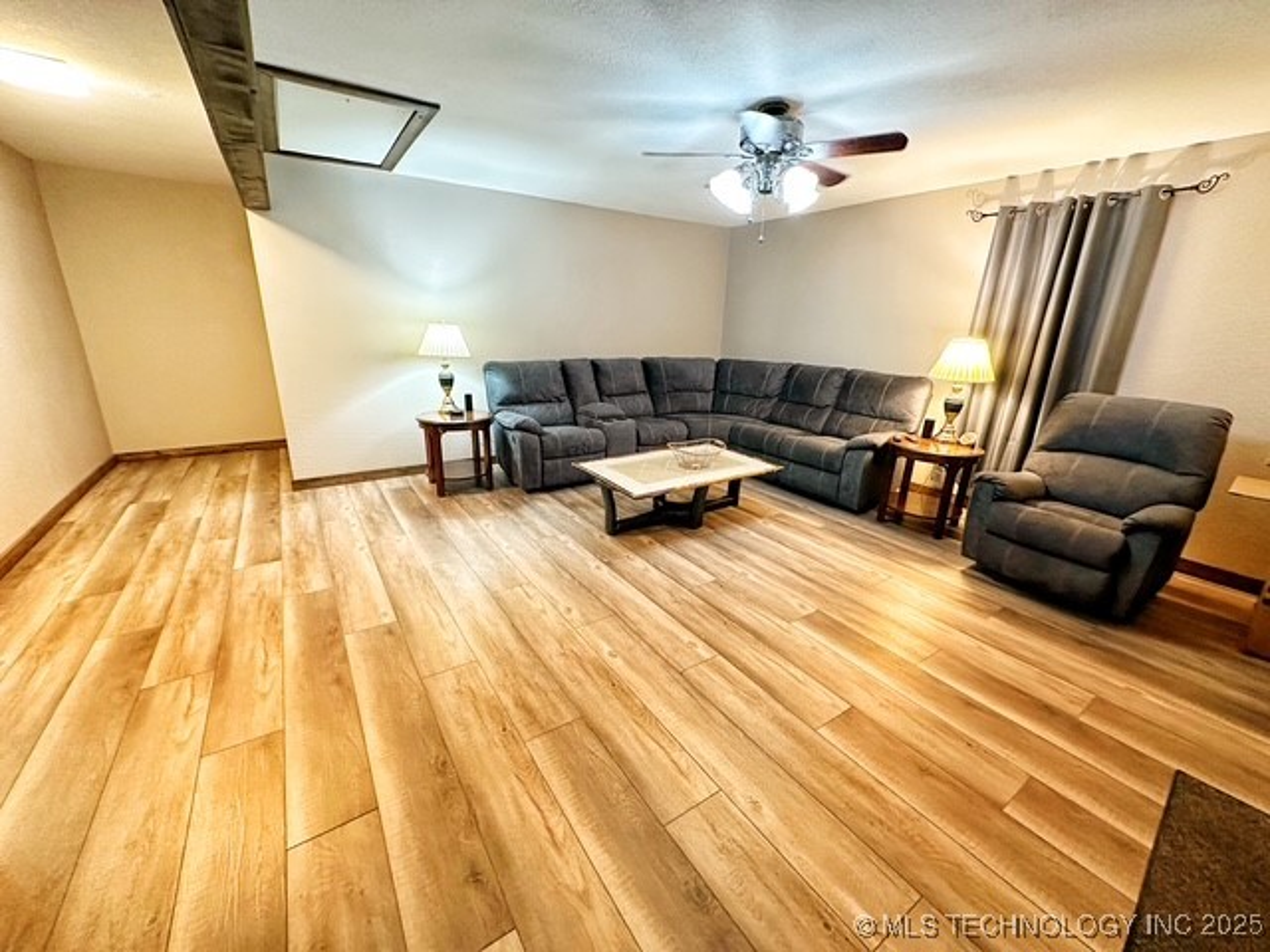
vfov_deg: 85.7
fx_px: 514
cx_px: 635
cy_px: 476
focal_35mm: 14
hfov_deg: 102.1
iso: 640
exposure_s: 1/60
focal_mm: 2.22
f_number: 2.2
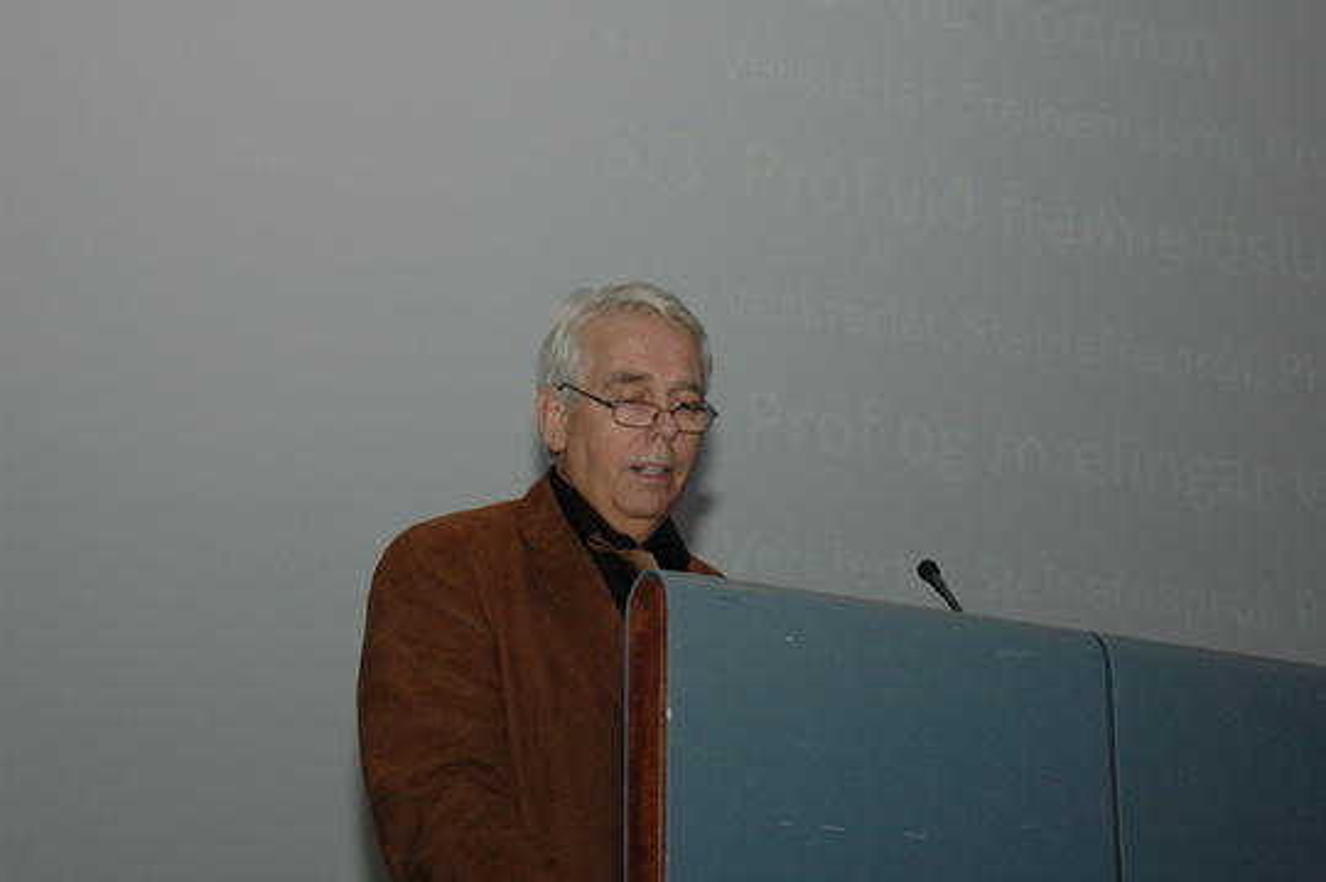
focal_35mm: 75
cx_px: 663
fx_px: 2760
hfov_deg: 27.0
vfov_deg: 18.1
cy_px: 441
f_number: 11
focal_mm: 50
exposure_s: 1/100
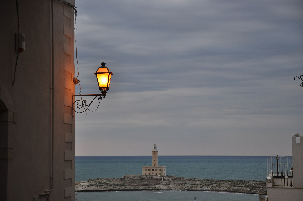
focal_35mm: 105
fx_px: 883
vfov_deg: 13.0
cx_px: 152
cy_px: 100
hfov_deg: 19.5
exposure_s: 1/200
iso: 200
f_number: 5.6
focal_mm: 70
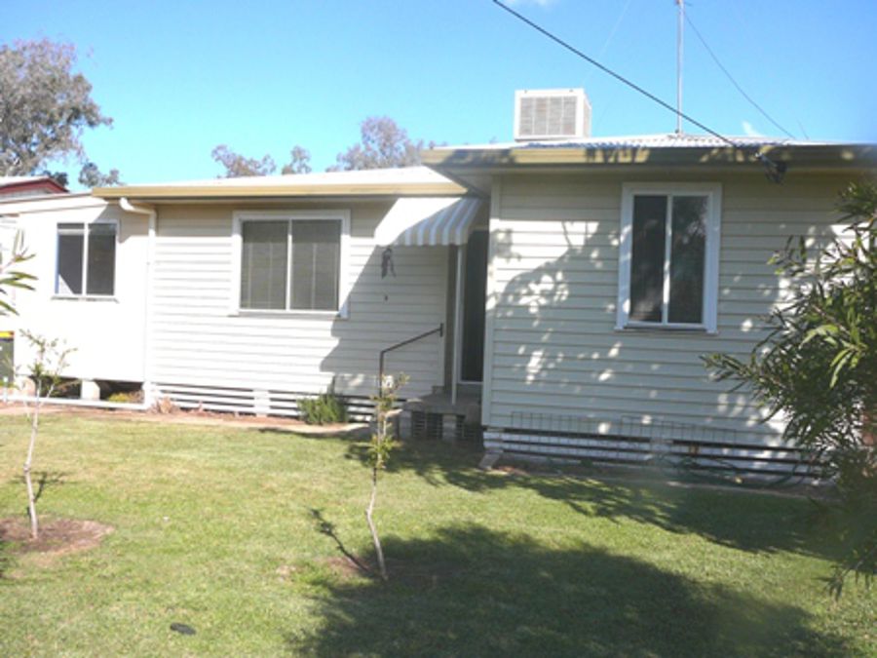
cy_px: 329
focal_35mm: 35
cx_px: 438
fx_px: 887
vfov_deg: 40.7
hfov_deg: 52.6
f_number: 5
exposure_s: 1/640
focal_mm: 5.2
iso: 80
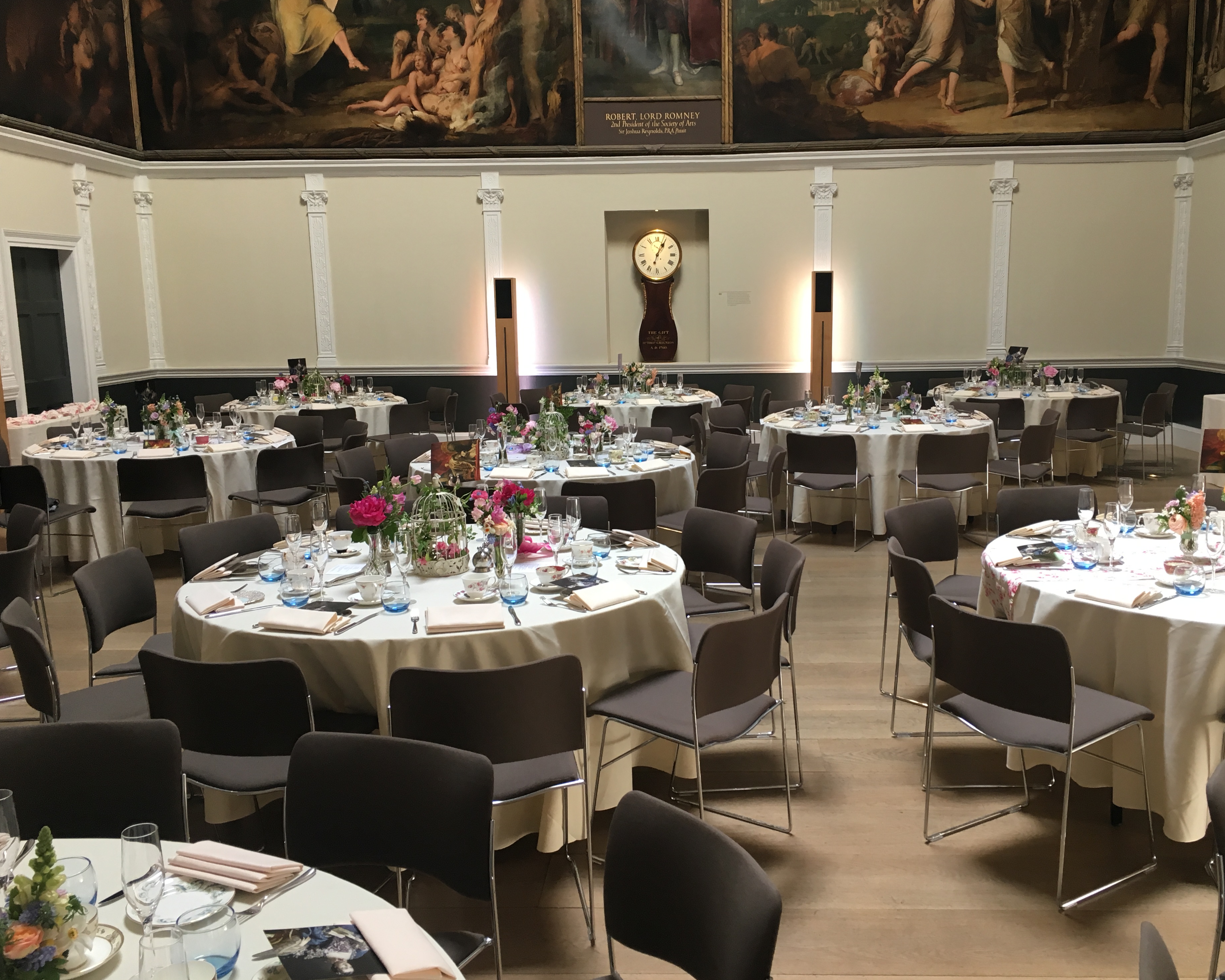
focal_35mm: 31
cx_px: 662
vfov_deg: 47.1
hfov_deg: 57.1
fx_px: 1124
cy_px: 485
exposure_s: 1/33
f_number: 2.2
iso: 64
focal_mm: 4.15
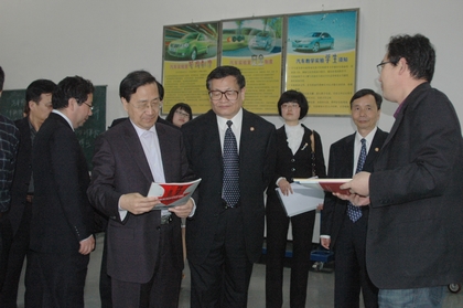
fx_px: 540
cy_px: 154
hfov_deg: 46.4
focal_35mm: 42
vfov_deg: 31.8
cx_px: 232
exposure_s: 1/60
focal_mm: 28
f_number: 4.5
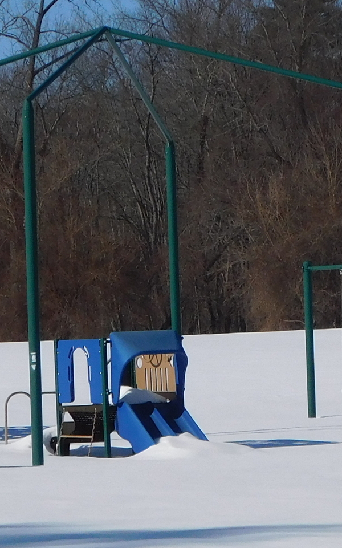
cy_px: 336
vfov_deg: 10.5
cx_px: 270
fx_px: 2985
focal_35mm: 200
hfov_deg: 6.6
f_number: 8
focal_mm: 10.4
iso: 125
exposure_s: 1/640
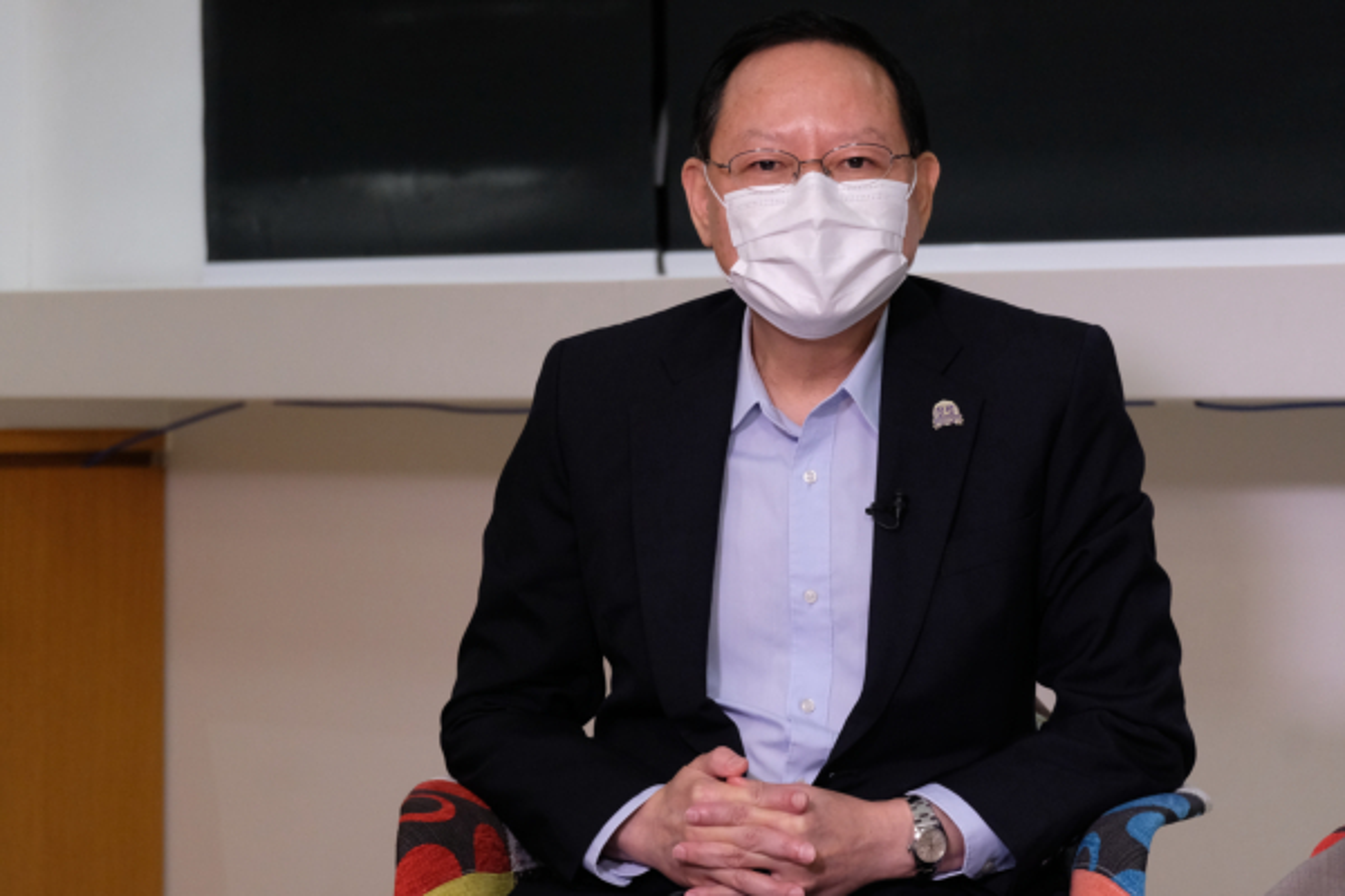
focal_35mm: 135
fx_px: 5043
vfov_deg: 10.2
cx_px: 672
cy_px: 448
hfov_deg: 15.2
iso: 3200
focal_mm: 90
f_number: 5.4
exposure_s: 1/250
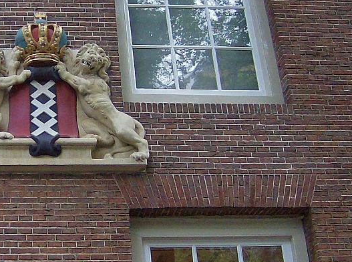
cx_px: 44
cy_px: 99
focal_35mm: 70
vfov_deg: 20.9
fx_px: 710
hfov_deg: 27.0
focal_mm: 6
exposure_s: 1/58.2
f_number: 2.8
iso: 200
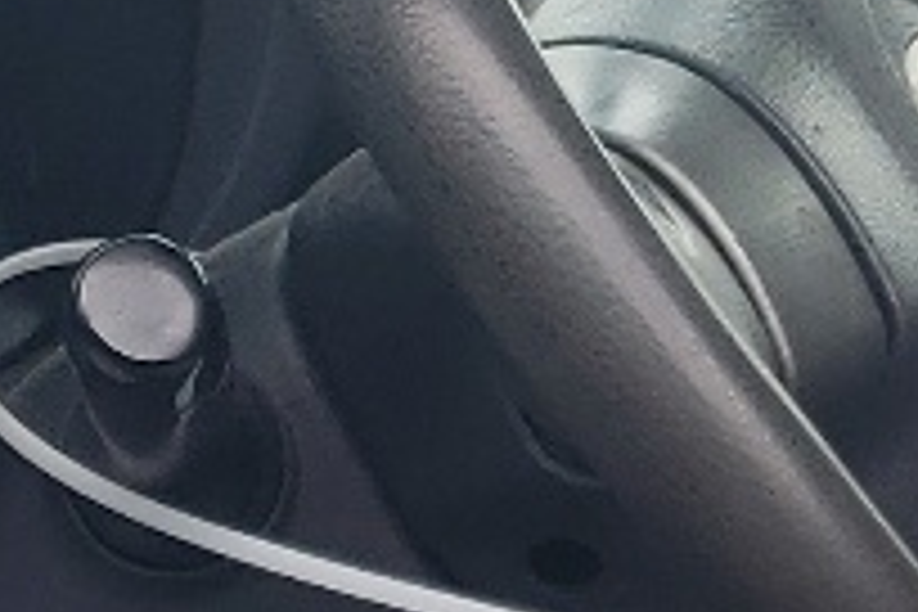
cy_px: 972
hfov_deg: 9.4
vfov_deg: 6.4
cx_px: 1395
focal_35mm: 212
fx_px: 5406
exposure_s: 1/500
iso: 50
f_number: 1.5
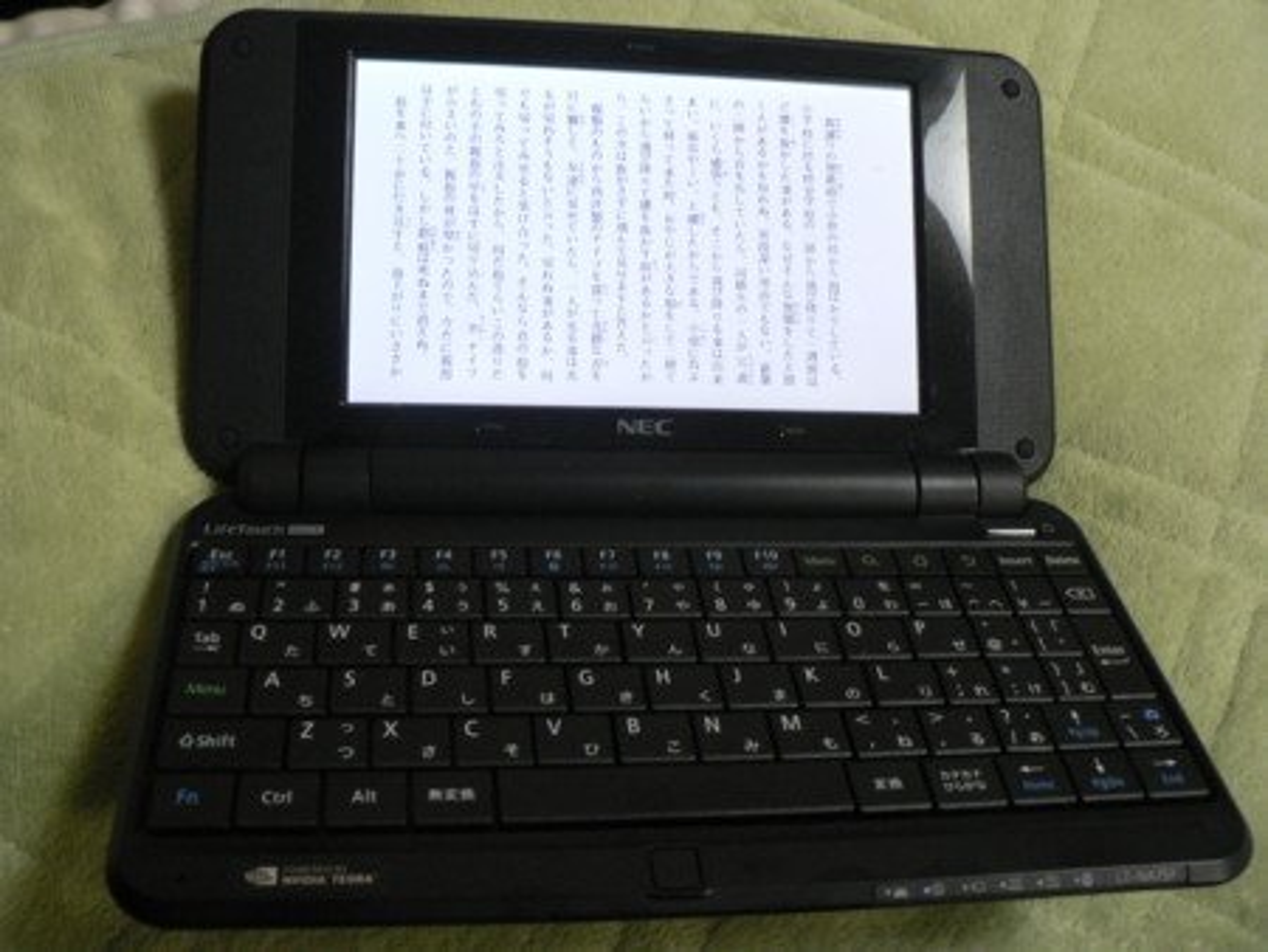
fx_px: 1319
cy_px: 476
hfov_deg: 51.3
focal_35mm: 36
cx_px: 634
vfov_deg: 39.7
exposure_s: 1/15
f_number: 2.8
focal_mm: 6
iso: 200
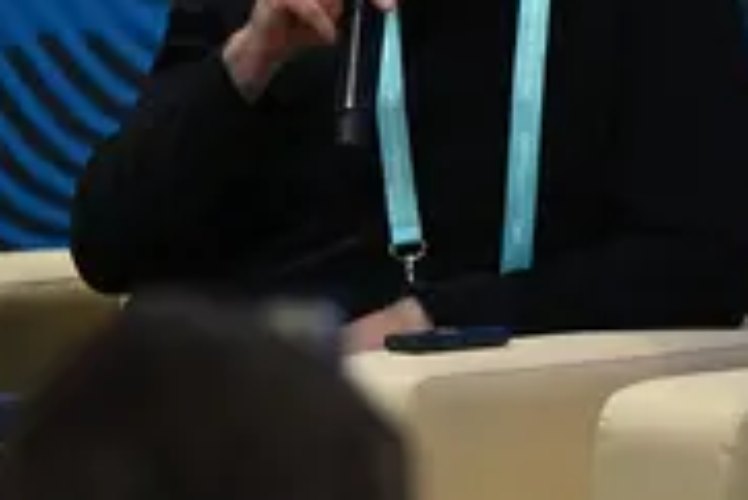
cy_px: 2
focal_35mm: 579
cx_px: 822
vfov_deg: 2.4
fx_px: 12040
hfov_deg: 3.6
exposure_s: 1/125
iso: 640
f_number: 2.8
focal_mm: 150
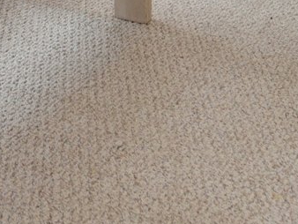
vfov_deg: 11.5
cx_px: 78
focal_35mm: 99
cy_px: -363
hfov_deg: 19.7
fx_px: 853
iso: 400
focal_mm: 17
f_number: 11
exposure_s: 1/100
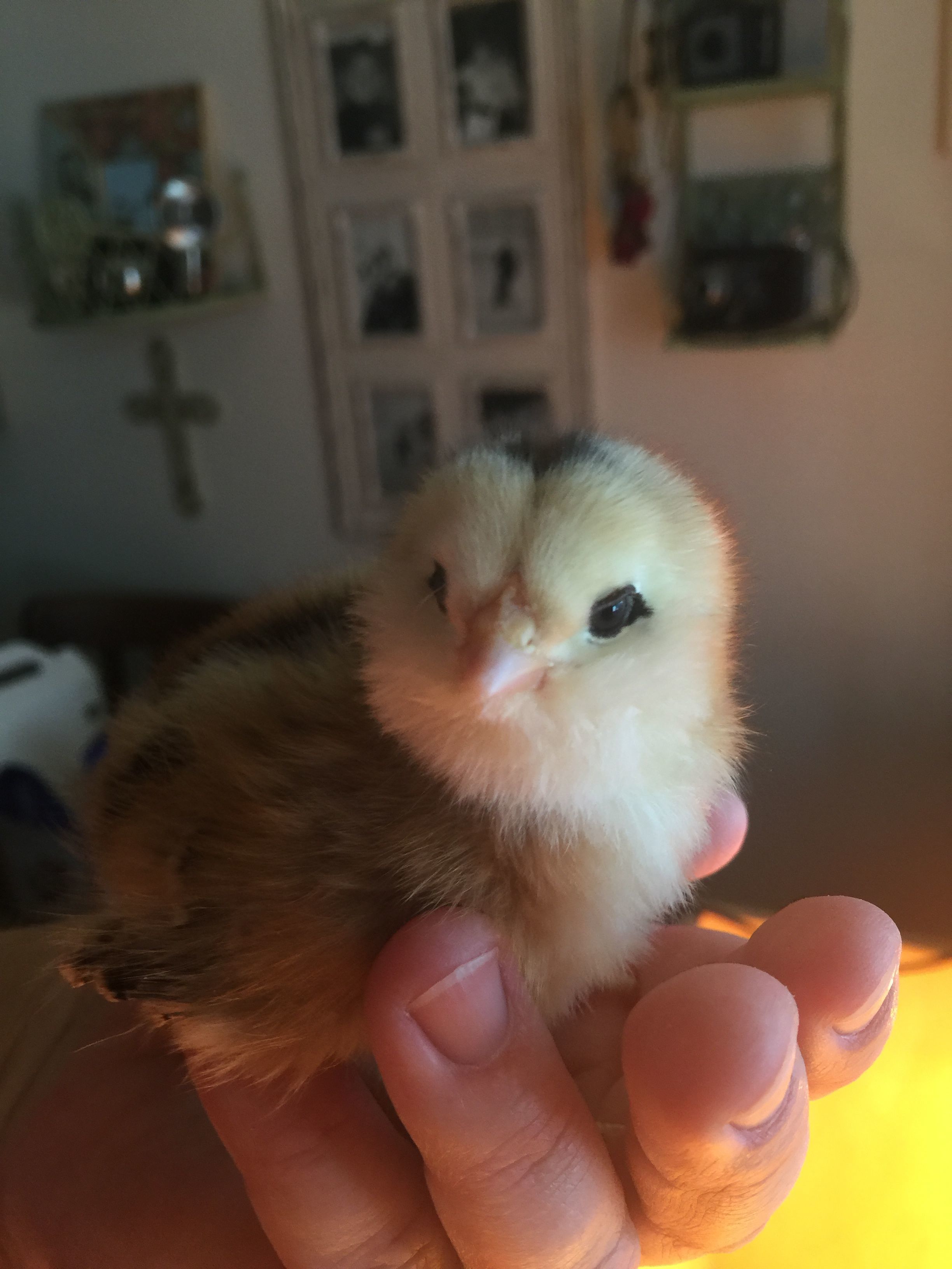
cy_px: 634
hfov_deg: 48.2
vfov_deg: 61.7
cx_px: 476
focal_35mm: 29
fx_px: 1063
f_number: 2.2
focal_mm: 4.15
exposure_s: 1/15
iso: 50
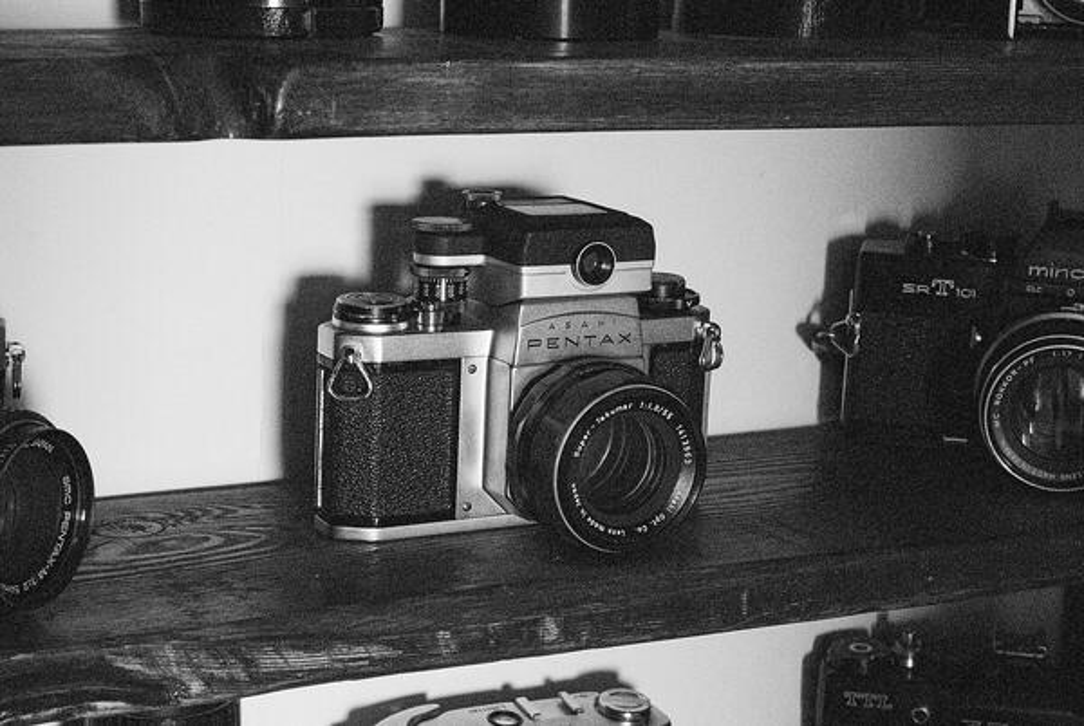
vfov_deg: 16.6
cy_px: 363
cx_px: 542
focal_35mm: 82
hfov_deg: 24.6
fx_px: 2488
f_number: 10
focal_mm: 55
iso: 3200
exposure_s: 1/15
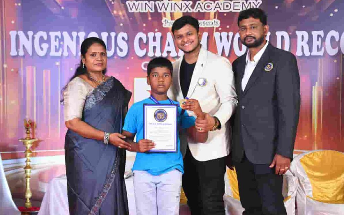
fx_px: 694
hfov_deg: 27.8
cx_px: 173
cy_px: 110
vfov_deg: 17.6
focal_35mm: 74
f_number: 7.1
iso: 500
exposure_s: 1/160
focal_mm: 48
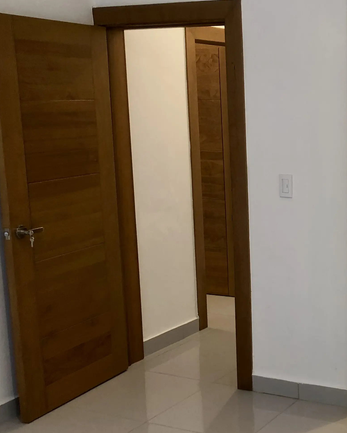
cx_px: 362
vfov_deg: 33.0
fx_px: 732
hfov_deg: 25.2
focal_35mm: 57
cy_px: 235
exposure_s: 1/24
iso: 40
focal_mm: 3.99
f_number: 1.8
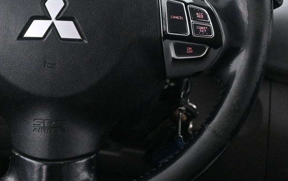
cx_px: 67
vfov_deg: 13.1
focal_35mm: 99
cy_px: 27
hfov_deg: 20.7
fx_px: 780
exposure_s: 1/50
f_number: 4.2
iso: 3200
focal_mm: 25
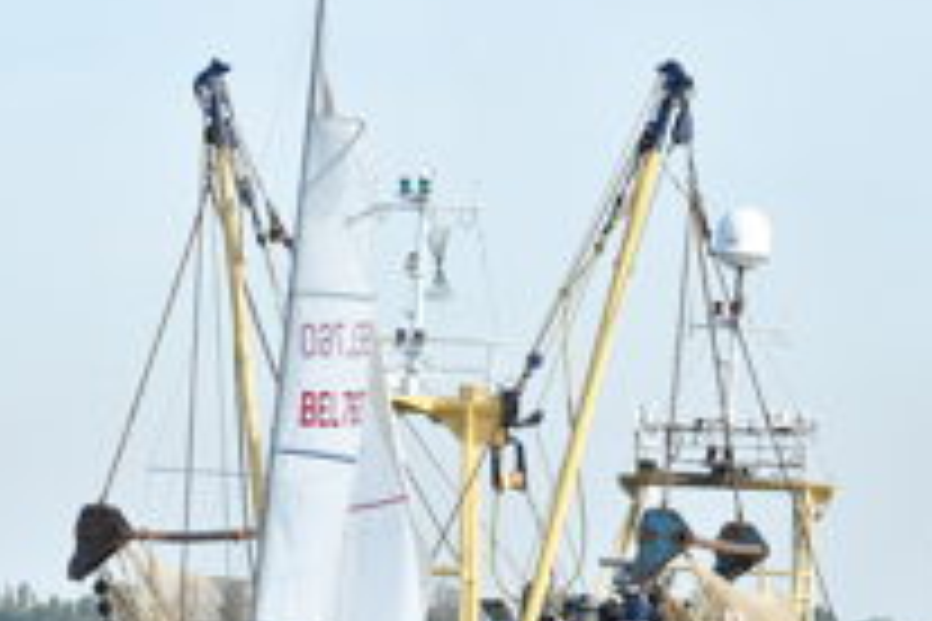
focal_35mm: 435
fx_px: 11261
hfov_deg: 4.7
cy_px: 565
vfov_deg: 3.2
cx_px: 342
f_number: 5
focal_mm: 150
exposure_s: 1/400
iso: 100
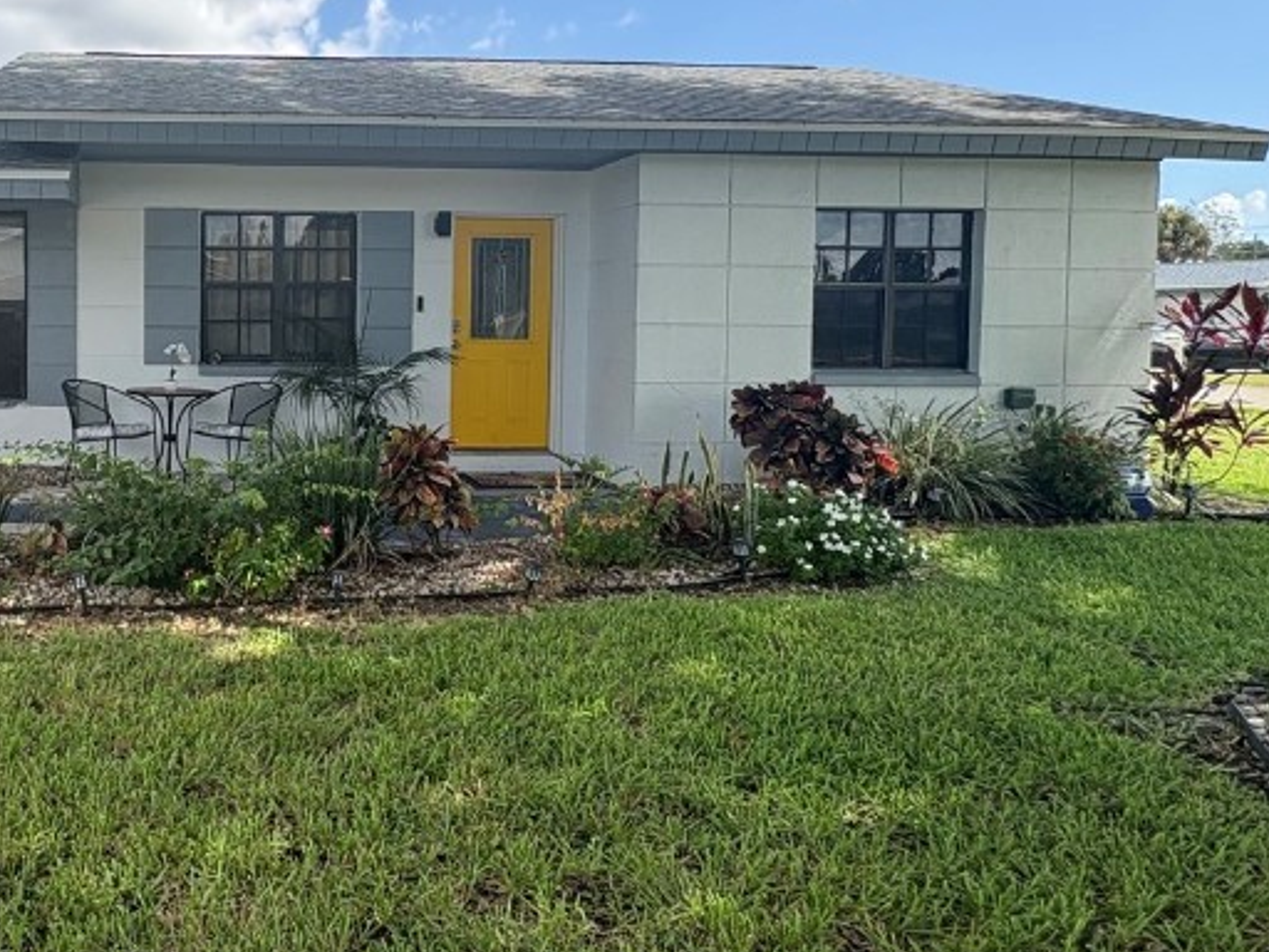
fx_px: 1026
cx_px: 223
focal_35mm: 28
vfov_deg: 49.2
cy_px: 350
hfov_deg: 57.8
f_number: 2.2
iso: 64
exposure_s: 1/669
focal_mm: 2.22
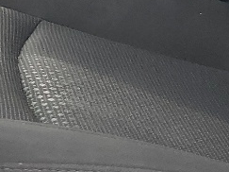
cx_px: -249
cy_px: -109
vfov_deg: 8.4
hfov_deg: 10.5
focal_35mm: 171
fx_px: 1131
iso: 50
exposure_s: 1/476
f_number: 1.5
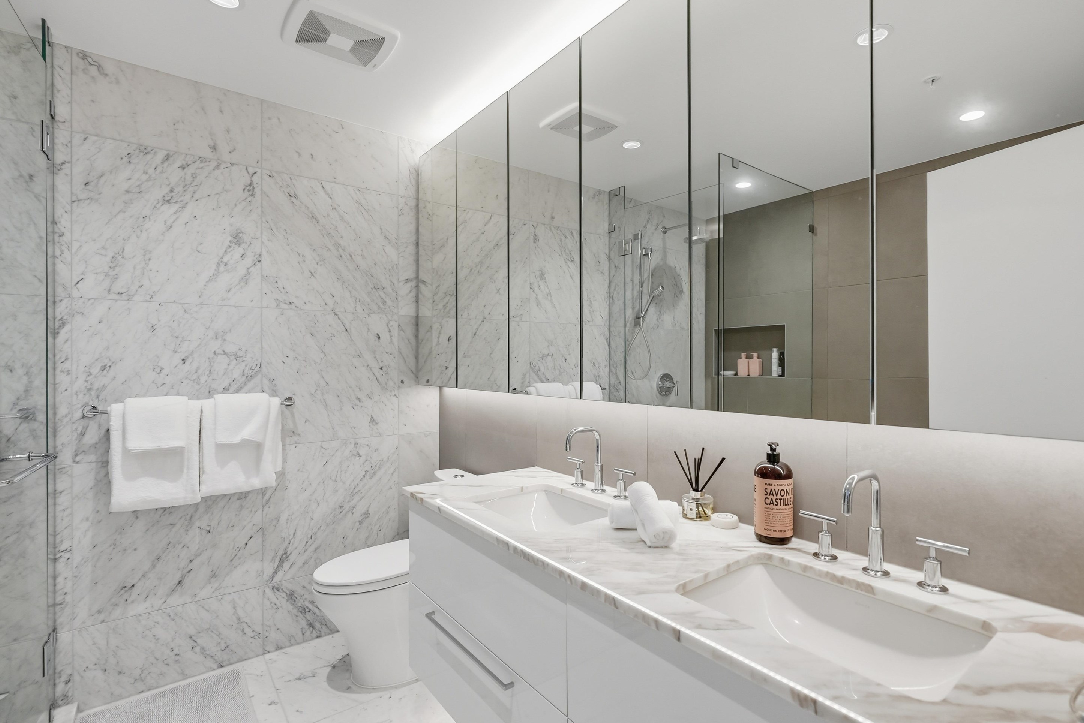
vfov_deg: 70.5
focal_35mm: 17
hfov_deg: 93.2
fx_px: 512
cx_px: 564
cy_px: 364
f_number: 5.6
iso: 2000
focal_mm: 16
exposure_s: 1/400
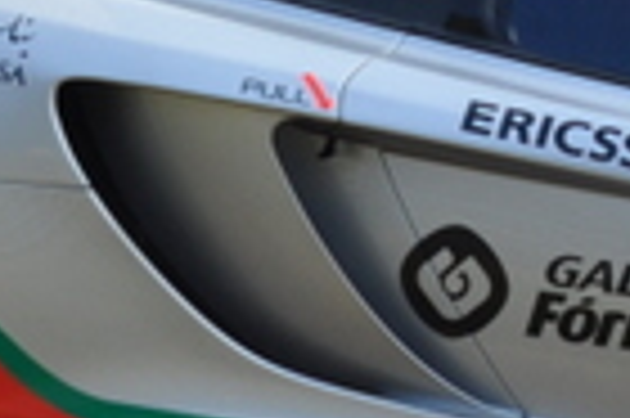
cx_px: 729
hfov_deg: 2.0
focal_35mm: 1028
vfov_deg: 1.3
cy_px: -58
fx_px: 17969
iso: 320
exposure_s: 1/320
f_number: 9
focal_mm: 120
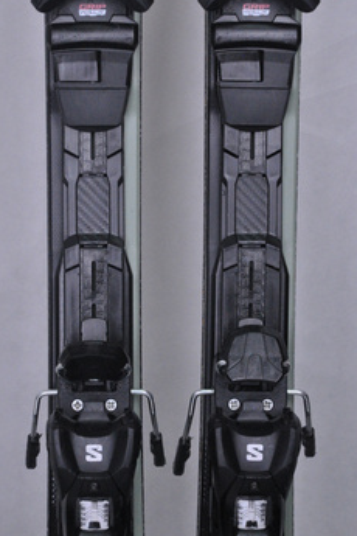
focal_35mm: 147
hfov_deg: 9.4
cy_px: 230
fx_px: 2181
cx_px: 168
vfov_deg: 14.0
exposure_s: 1/125
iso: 3200
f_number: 8
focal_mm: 75
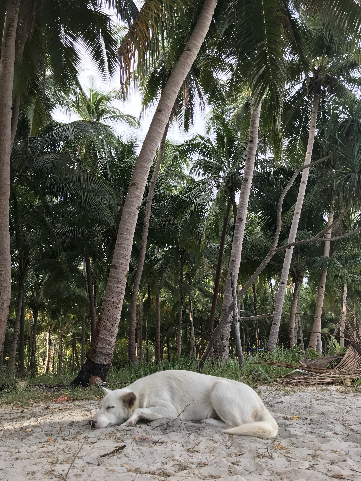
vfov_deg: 63.4
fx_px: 389
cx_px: 180
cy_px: 240
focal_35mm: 28
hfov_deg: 49.7
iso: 20
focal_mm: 3.99
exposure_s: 1/270
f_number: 1.8
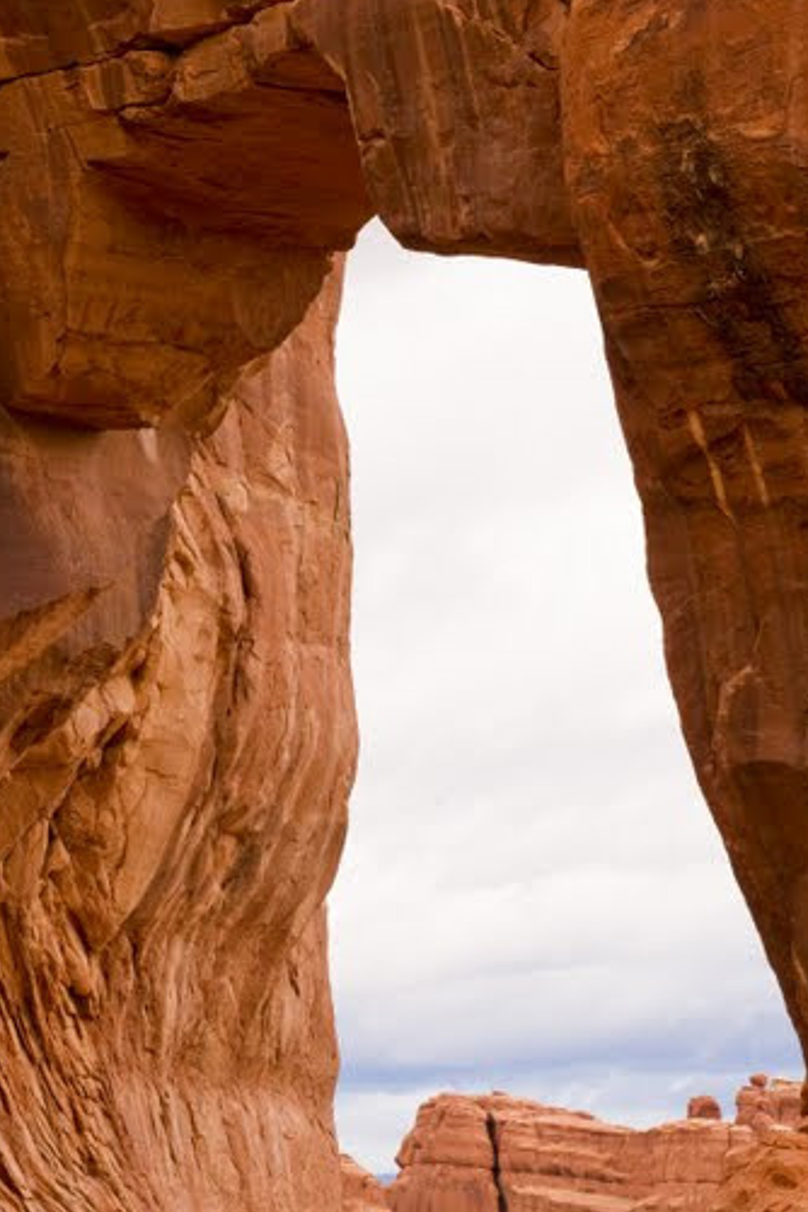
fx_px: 4646
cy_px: 786
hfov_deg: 9.9
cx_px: 293
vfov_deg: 14.8
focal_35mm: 138
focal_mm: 45
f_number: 8
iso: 200
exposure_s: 1/250
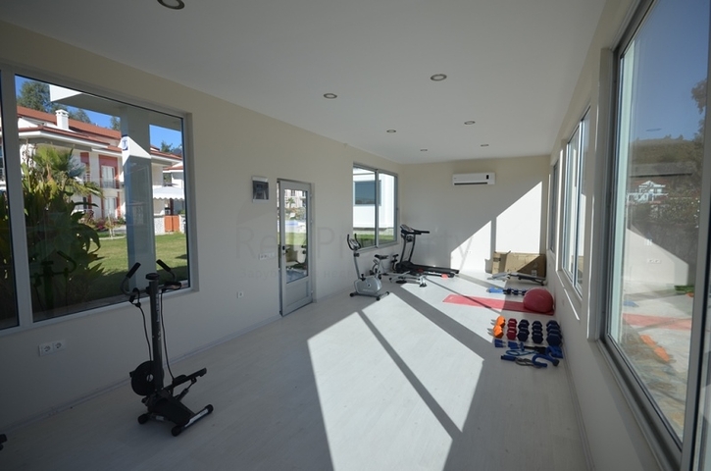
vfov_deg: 67.1
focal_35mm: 18
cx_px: 356
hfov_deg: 90.1
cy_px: 236
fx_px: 355
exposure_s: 1/250
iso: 110
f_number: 8
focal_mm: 12
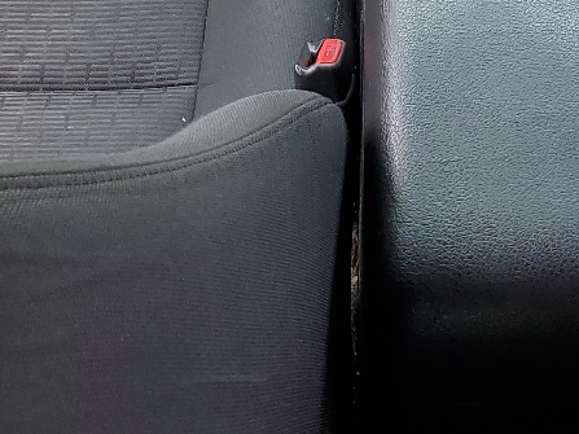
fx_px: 1555
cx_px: 455
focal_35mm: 93
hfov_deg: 20.9
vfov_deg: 14.5
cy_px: -280
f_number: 1.5
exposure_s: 1/400
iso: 50
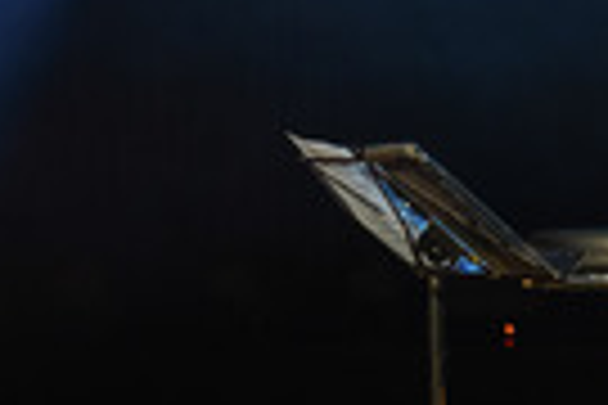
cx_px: 926
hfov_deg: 8.8
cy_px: 234
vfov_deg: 6.1
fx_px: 3833
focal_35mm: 227
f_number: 6.3
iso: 2000
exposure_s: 1/250
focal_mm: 68
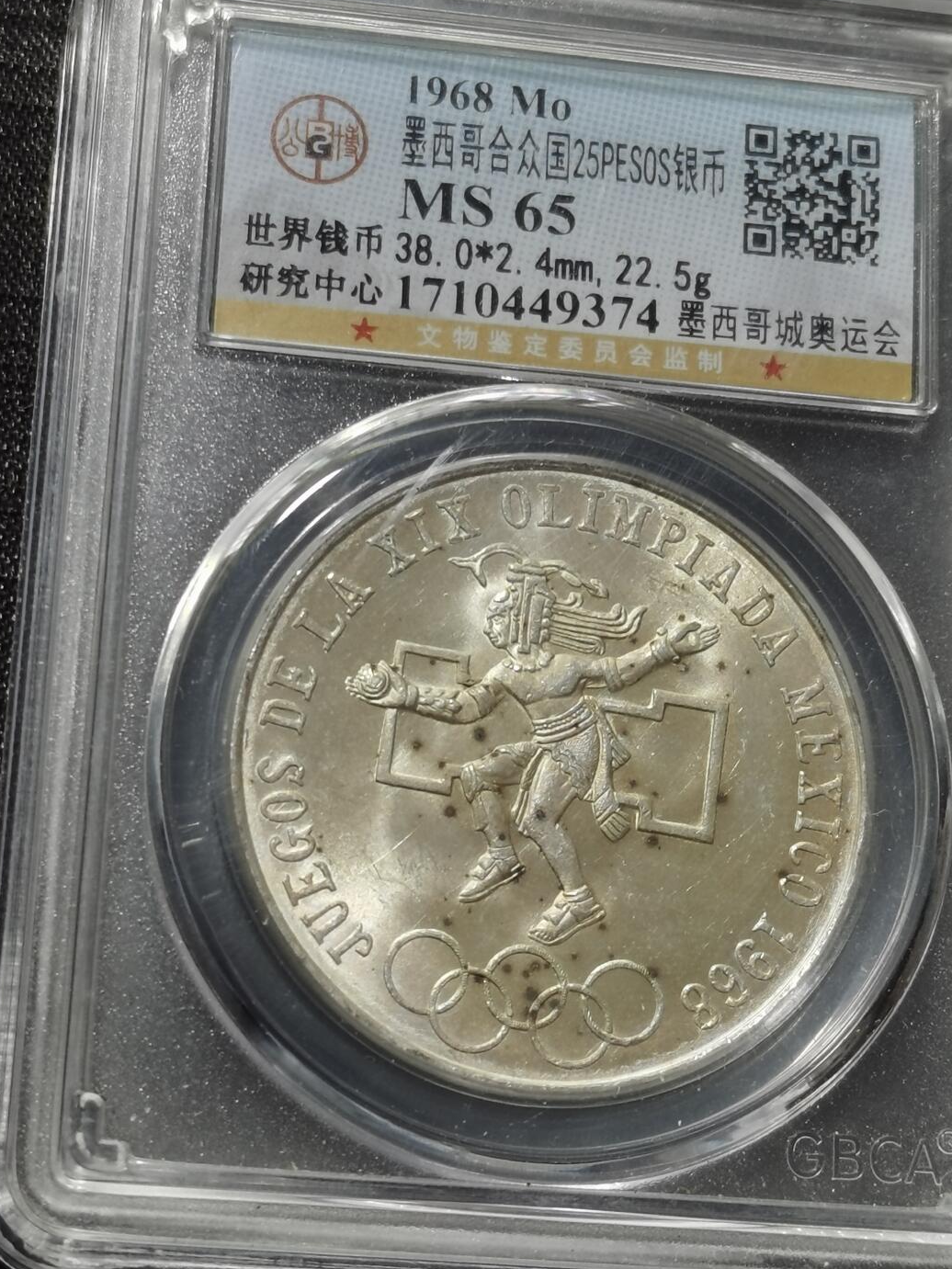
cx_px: 521
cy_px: 613
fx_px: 3153
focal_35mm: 86
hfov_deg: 17.2
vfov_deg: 22.8
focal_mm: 5.58
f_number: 1.8
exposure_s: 1/100
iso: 50
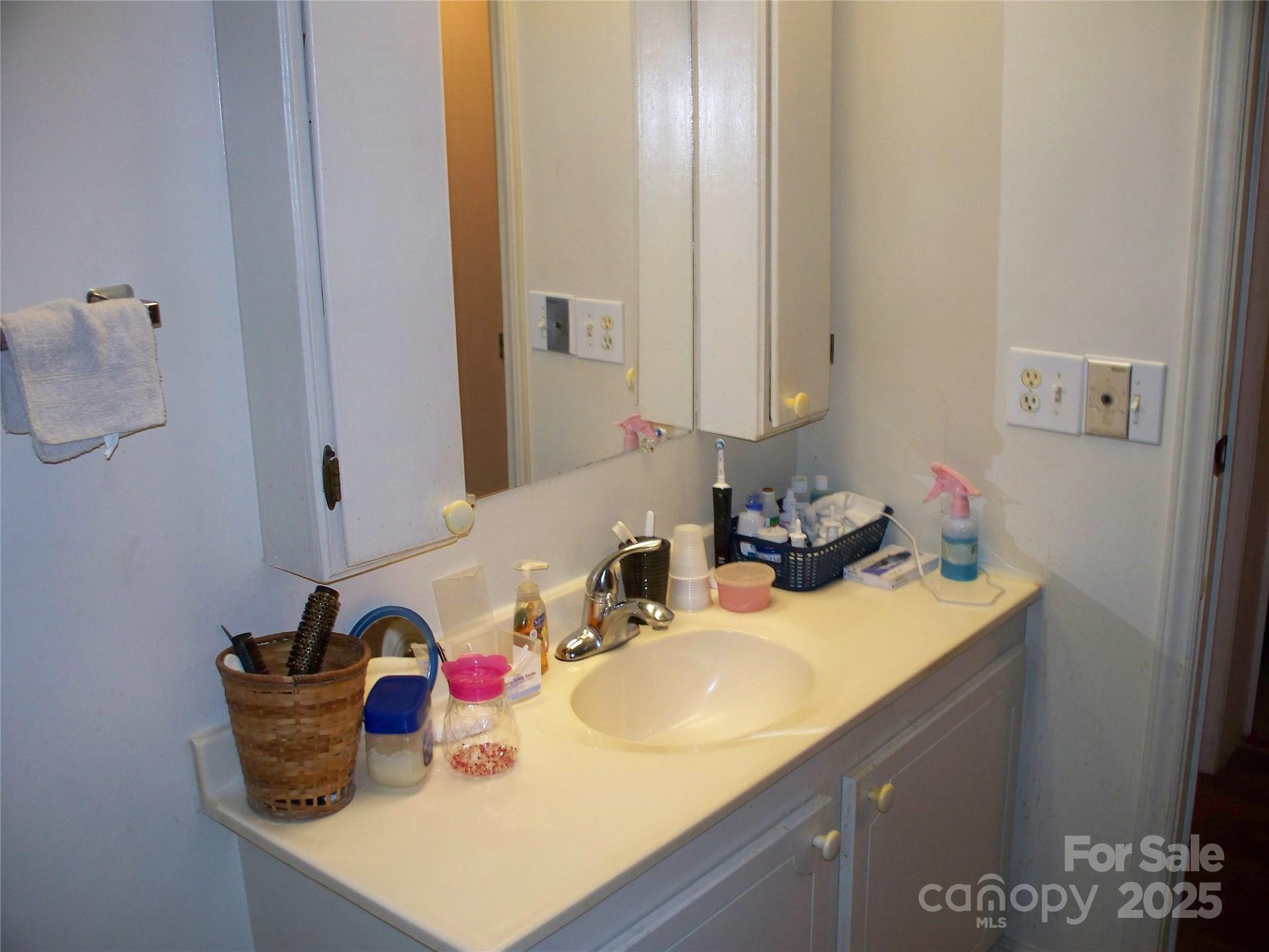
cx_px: 634
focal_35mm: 36
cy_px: 476
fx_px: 1320
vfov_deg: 39.7
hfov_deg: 51.4
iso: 200
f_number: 2.8
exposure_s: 1/30
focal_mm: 7.54
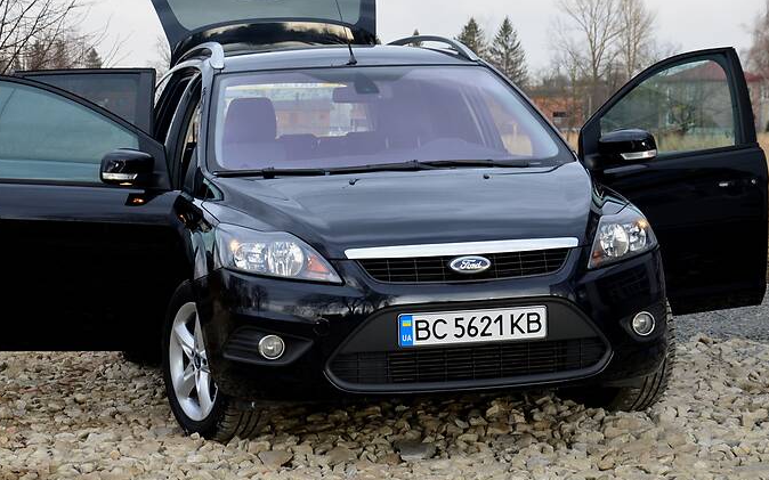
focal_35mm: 105
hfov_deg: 19.8
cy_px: 206
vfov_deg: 12.5
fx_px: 2200
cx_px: 348
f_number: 9
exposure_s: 1/30
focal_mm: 58
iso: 450
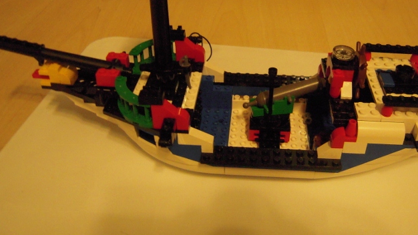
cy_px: 63
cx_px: 242
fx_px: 432
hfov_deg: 51.4
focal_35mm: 39
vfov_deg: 30.0
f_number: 2.7
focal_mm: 5
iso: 800
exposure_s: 1/20
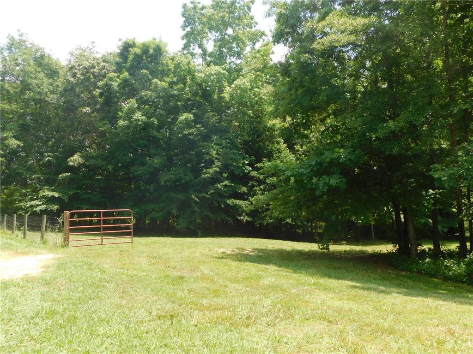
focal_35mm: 30
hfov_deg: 60.0
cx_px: 236
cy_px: 177
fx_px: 410
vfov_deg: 46.8
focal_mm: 5.3
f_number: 3.2
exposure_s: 1/400
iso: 125
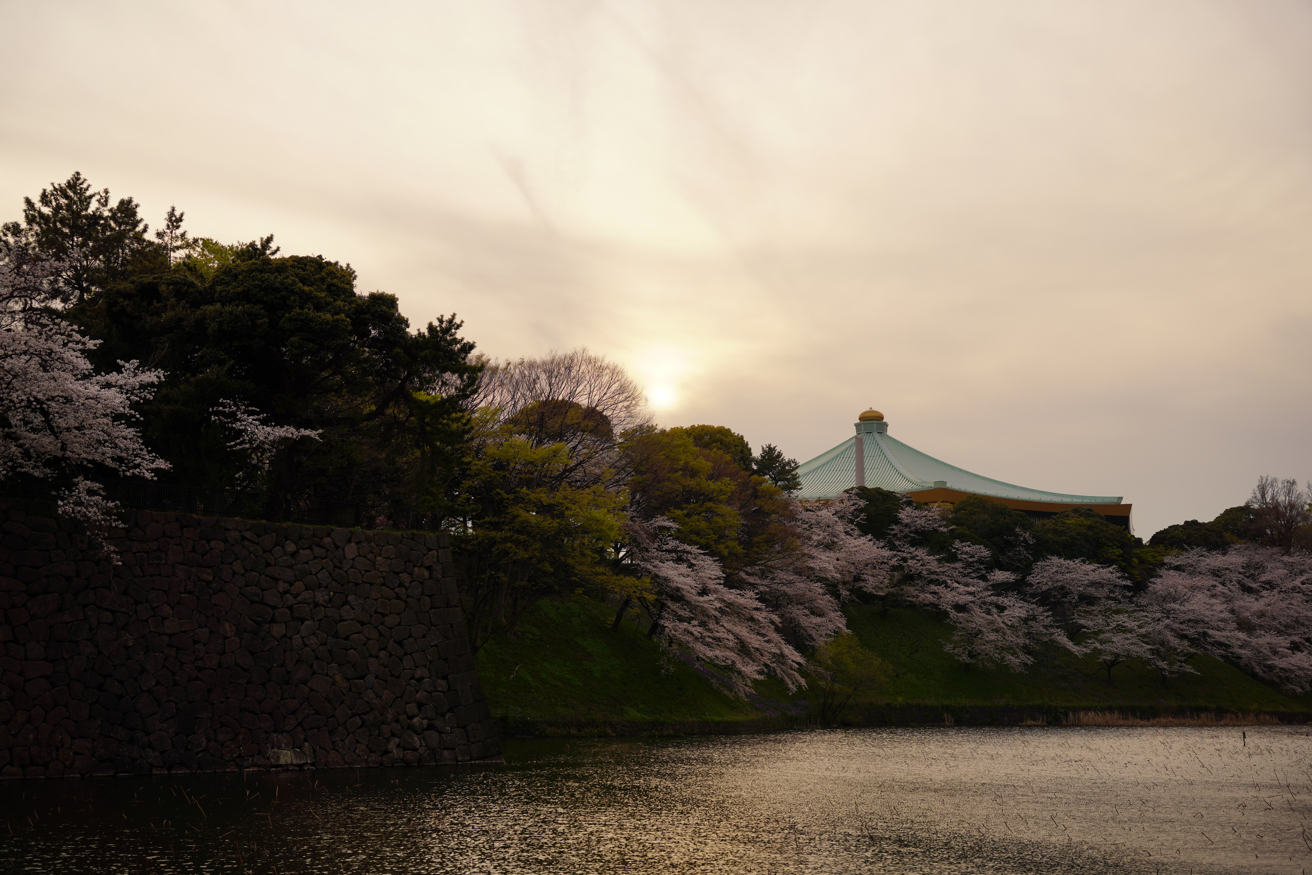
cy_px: 438
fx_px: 1418
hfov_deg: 49.7
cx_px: 656
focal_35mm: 39
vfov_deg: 34.3
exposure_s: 1/640
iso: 100
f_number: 4
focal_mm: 38.9
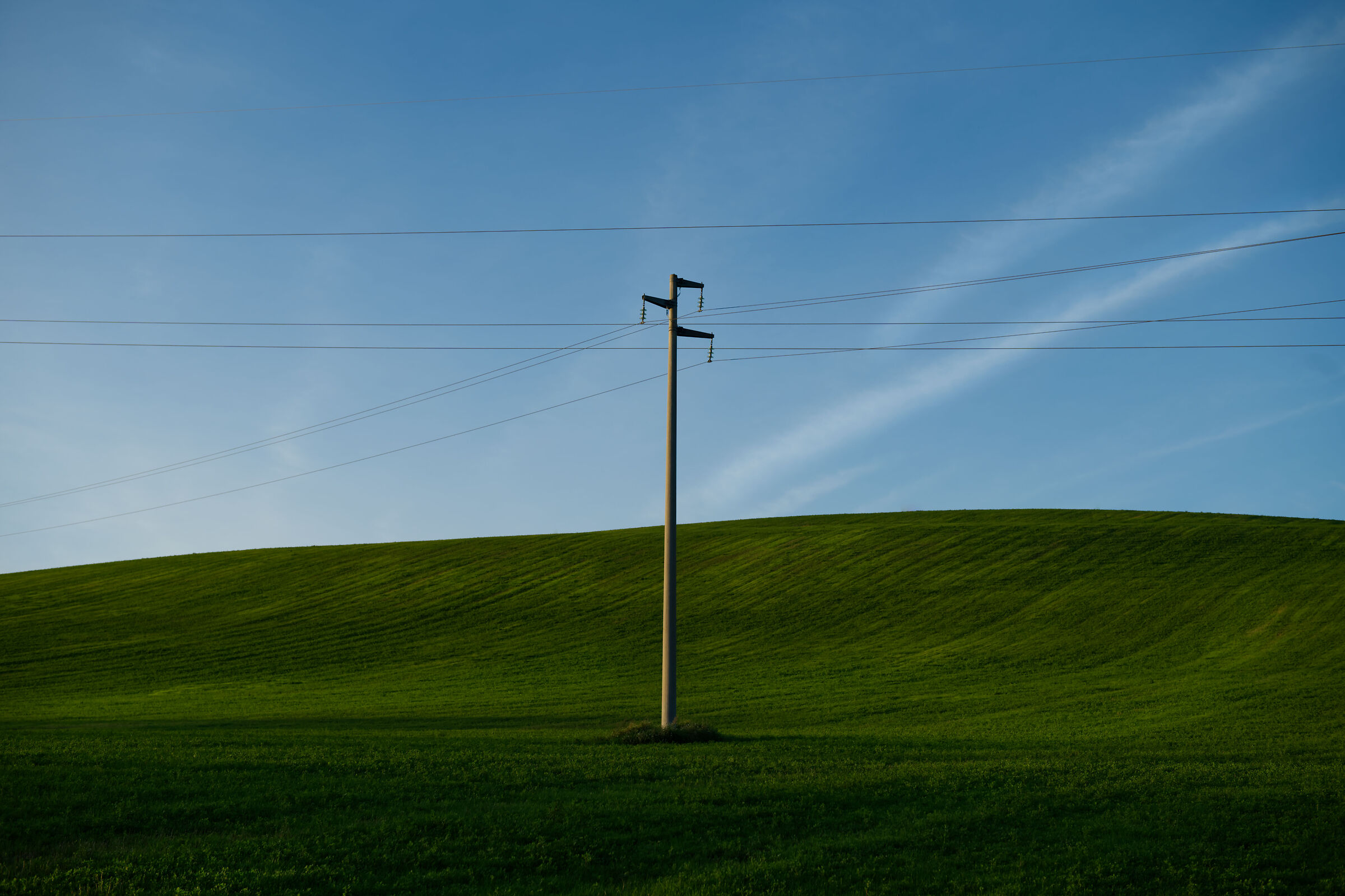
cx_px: 672
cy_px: 448
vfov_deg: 27.0
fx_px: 1868
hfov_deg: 39.6
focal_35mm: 50
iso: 100
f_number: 5
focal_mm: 50
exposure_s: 1/250
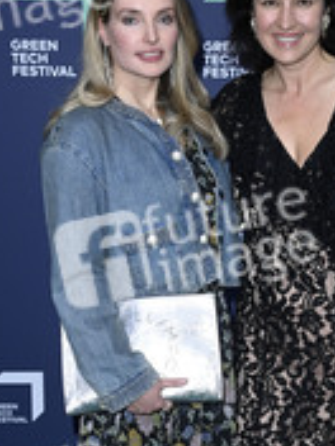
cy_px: 375
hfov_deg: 14.0
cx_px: 259
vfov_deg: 18.5
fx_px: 1355
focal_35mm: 105
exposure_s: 1/250
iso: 640
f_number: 6.3
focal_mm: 48
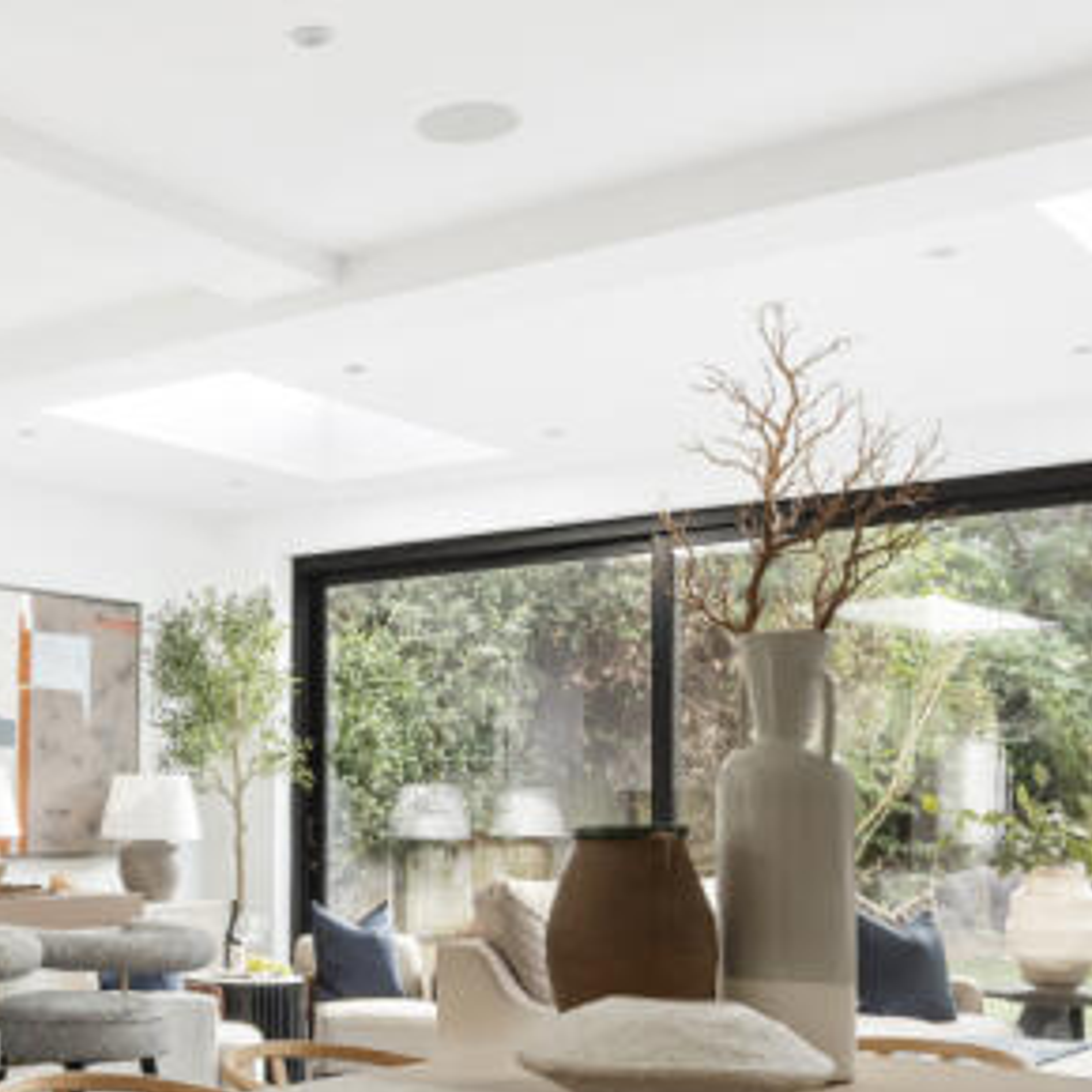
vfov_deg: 33.1
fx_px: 1820
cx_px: 41
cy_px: 742
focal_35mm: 51
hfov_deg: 31.3
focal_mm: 17
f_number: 10
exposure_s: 1/5
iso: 280
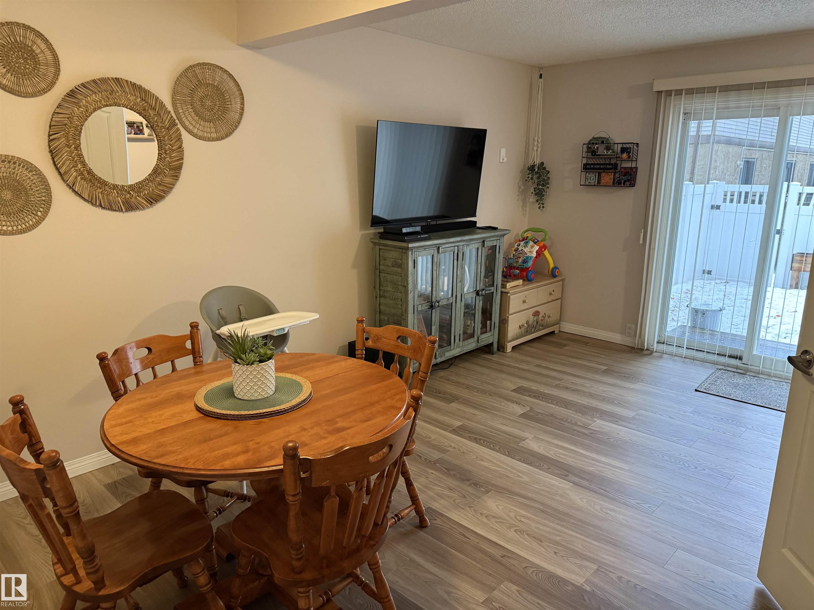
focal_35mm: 24
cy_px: 305
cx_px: 407
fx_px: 564
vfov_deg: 56.8
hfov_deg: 71.6
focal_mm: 6.76
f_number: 1.78
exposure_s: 1/60
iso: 320
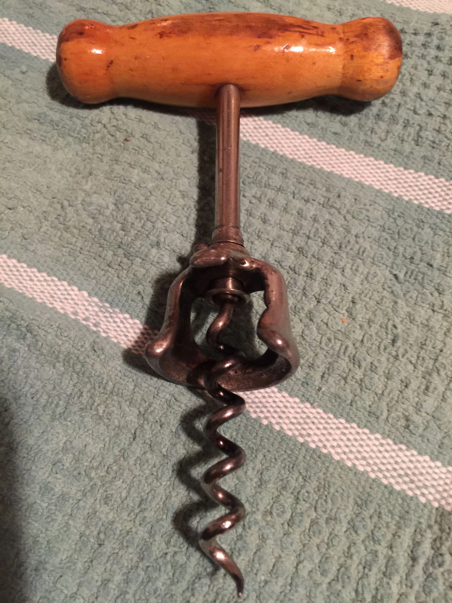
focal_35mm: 29
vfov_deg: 61.7
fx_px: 505
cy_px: 302
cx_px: 226
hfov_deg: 48.2
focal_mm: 4.15
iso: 80
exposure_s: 1/4
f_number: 2.2
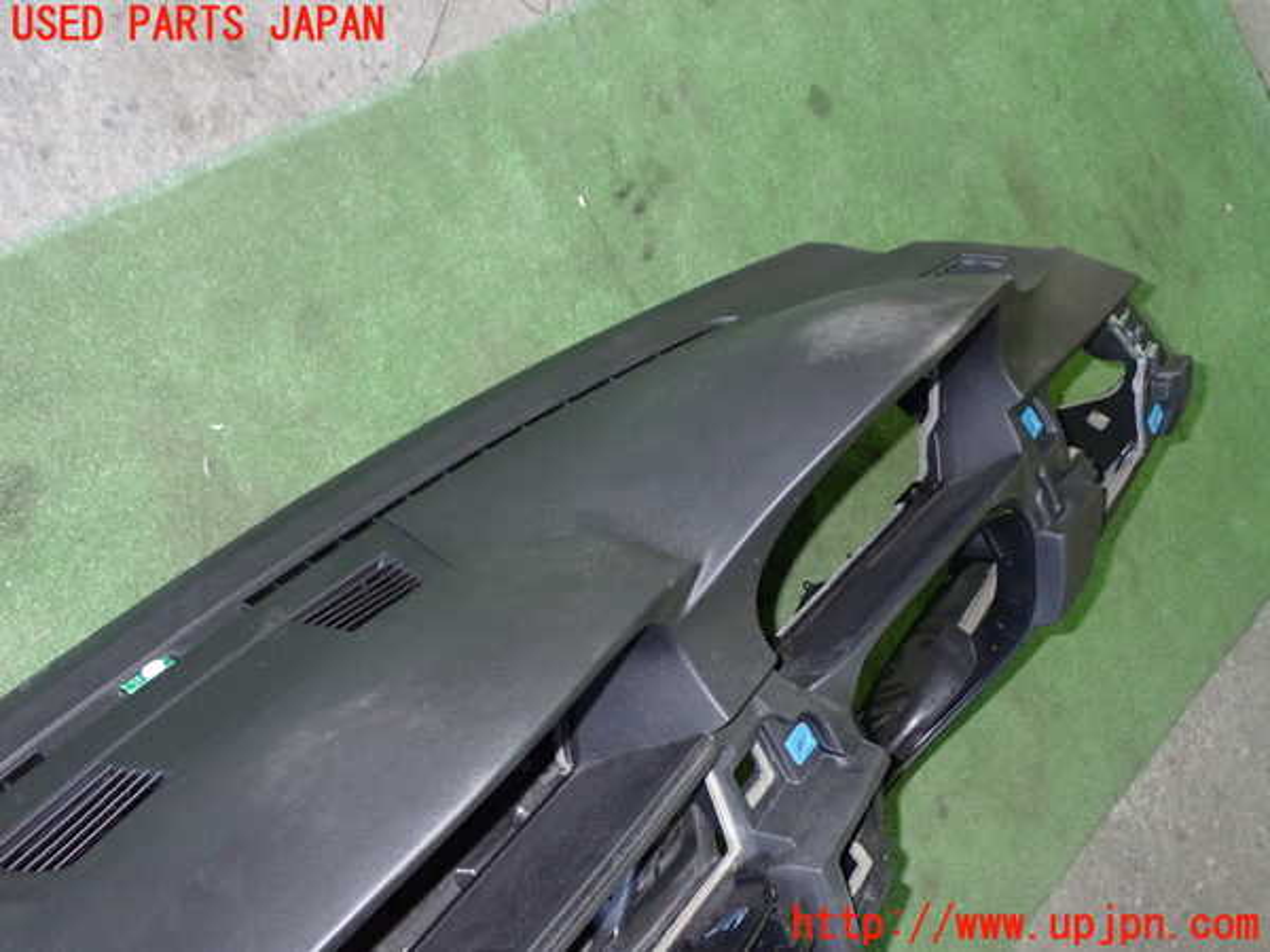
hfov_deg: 49.0
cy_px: 476
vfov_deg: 37.7
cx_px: 635
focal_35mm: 38
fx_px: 1394
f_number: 2.7
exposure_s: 1/40
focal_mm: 6.83
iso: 800
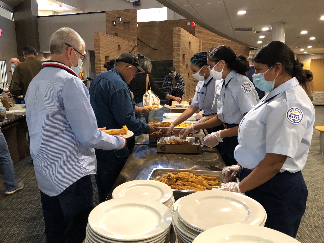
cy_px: 122
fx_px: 262
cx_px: 162
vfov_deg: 49.7
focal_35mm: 28
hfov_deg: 63.4
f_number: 1.8
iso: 100
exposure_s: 1/5
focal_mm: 3.99
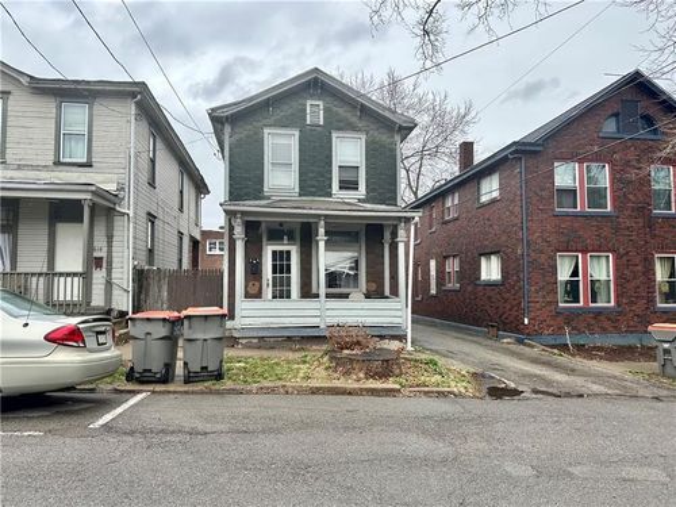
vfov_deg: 56.8
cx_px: 338
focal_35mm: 24
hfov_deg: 71.6
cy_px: 254
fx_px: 469
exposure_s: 1/587
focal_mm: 6.86
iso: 80
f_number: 1.78
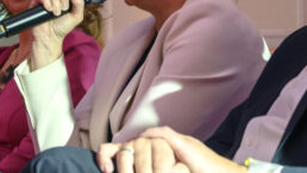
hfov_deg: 9.9
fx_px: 1774
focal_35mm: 218
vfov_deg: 5.6
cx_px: 87
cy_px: 74
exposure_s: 1/80
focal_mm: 70
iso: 3200
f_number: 4
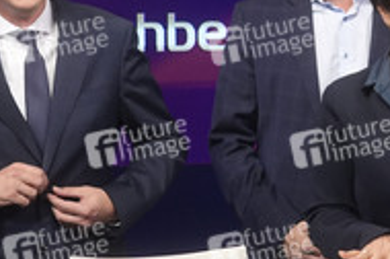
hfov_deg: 19.0
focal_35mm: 107
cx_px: 83
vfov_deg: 12.7
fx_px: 1157
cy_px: 92
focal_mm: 30
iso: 640
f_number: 2.2
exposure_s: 1/200
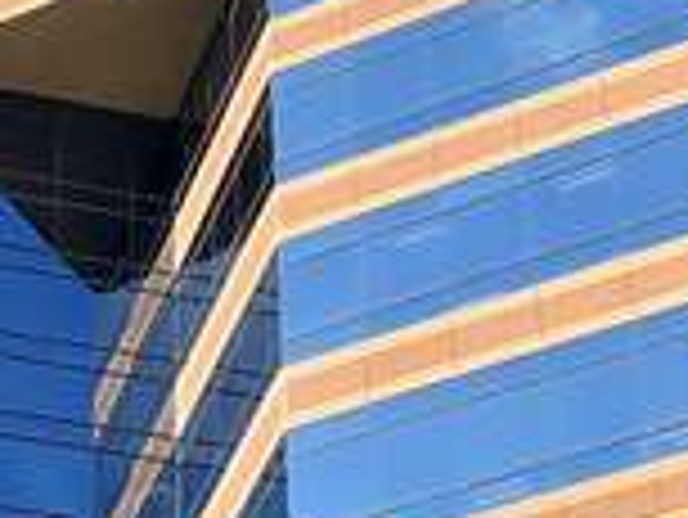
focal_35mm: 146
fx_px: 2904
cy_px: 221
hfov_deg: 13.5
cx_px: 162
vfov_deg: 10.2
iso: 20
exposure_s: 1/656
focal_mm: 3.99
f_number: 1.8
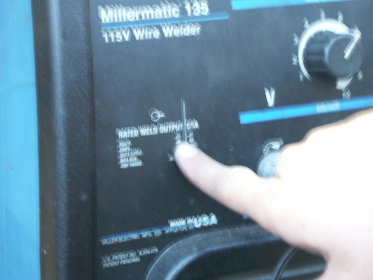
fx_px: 981
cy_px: 132
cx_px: 188
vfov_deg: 16.2
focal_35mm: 91
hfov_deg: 21.5
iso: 200
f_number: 3.2
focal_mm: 21.44
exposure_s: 1/1.25
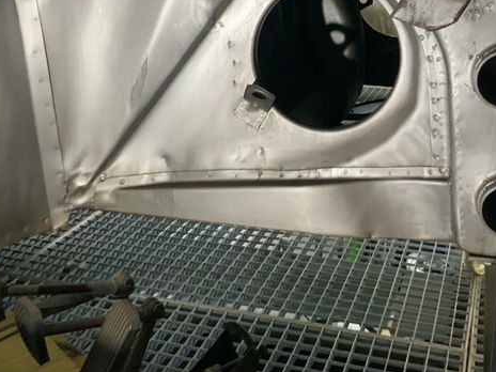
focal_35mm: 48
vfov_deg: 29.8
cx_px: 295
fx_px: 688
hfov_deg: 39.5
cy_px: 92
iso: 160
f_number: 1.8
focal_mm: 3
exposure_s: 1/50
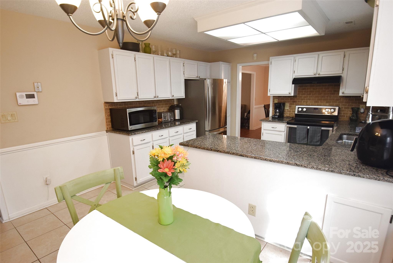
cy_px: 132
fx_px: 213
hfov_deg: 85.4
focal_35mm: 20
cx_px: 196
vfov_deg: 63.3
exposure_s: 1/125
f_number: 5.6
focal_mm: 13
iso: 800
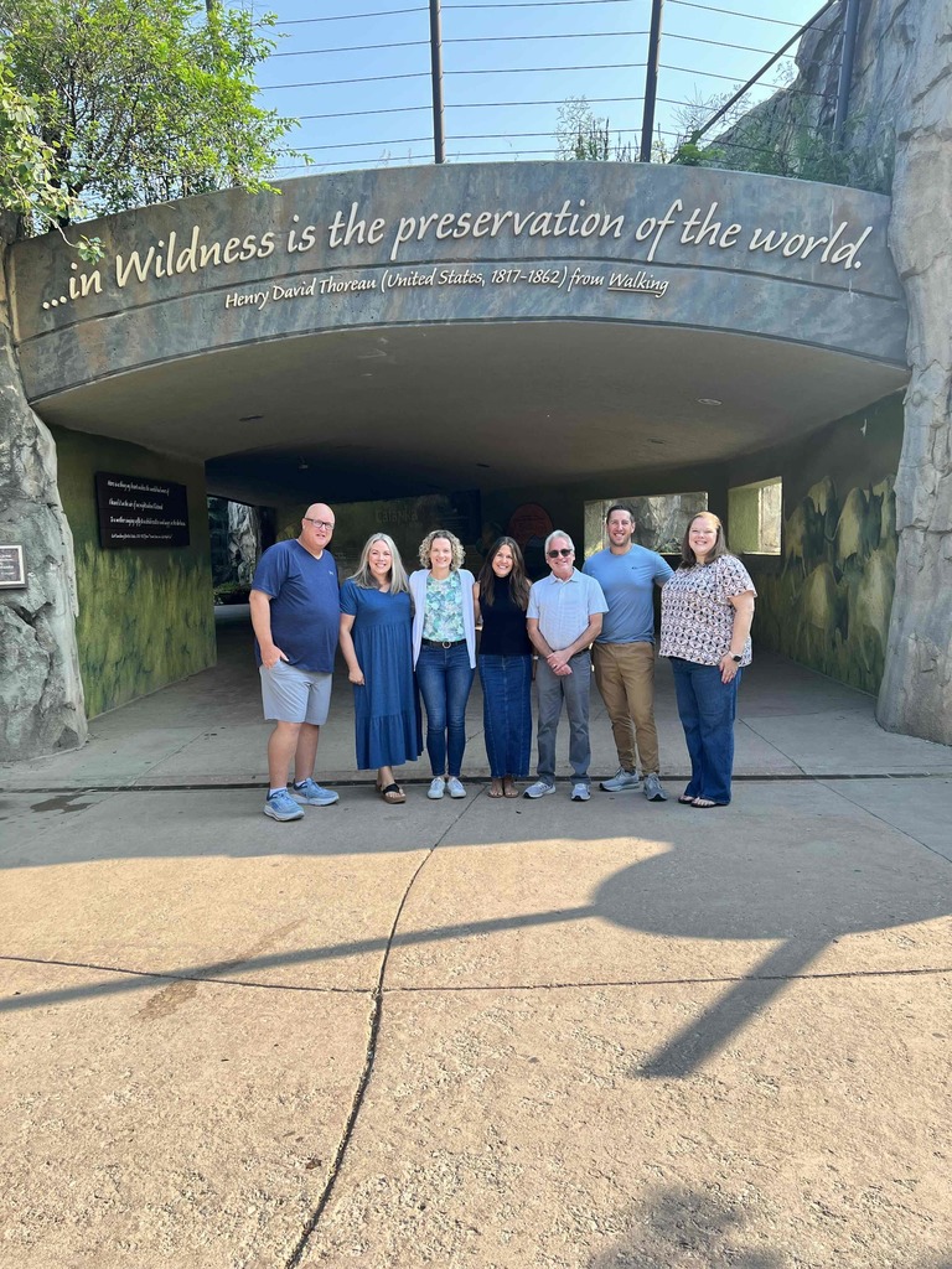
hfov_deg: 53.1
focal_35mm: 26
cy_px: 634
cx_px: 476
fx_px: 953
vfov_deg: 67.3
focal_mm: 5.7
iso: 50
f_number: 1.5
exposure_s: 1/1038
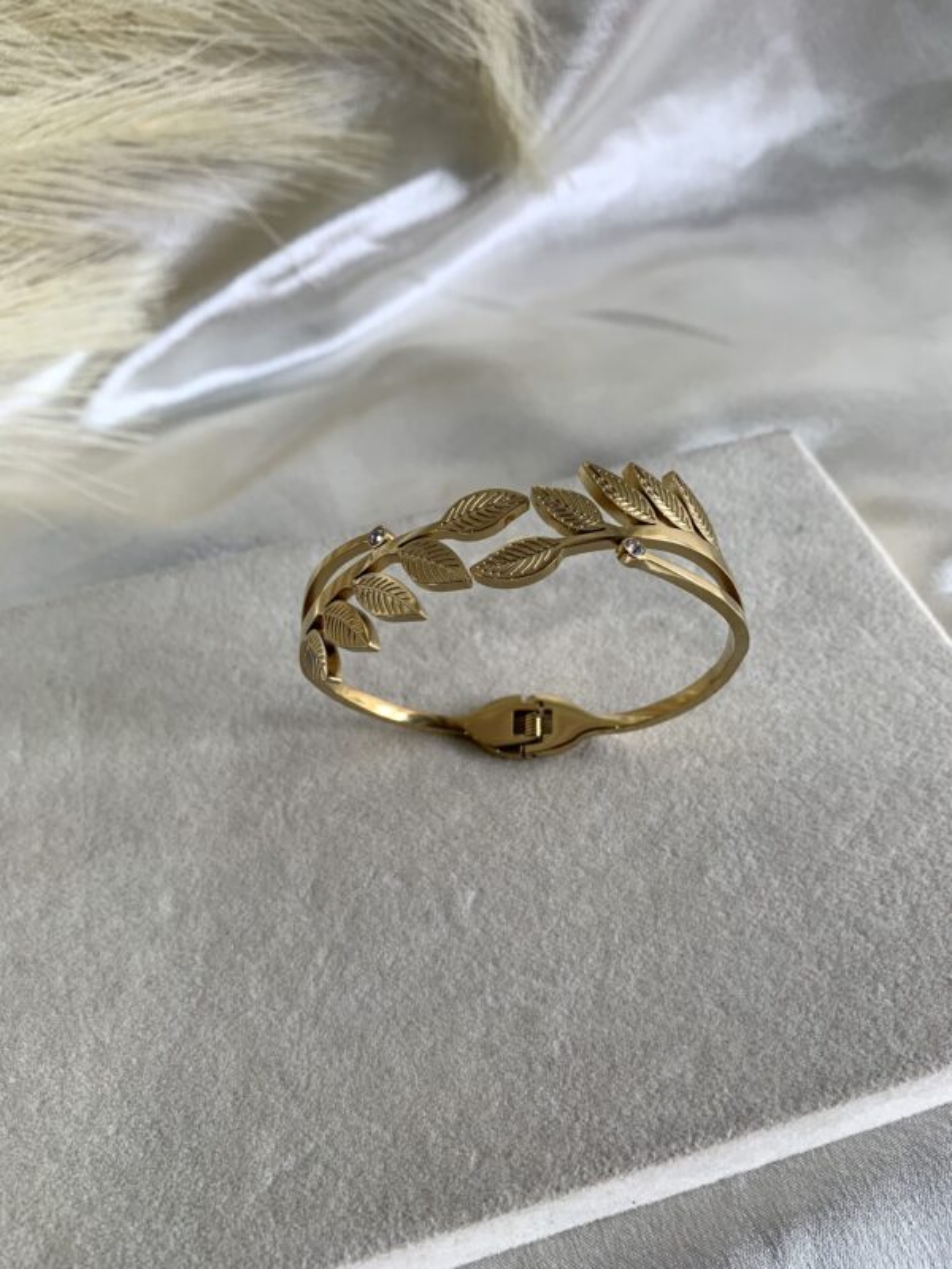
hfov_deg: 53.1
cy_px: 634
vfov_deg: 67.3
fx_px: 953
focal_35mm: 26
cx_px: 476
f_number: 1.8
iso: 32
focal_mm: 4.25
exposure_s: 1/100
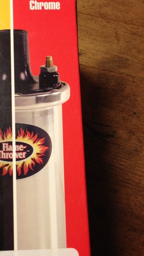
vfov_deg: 31.4
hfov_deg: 17.8
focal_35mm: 67
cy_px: 129
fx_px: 455
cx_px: 26
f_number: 2.4
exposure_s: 1/24
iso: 50
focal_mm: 4.28
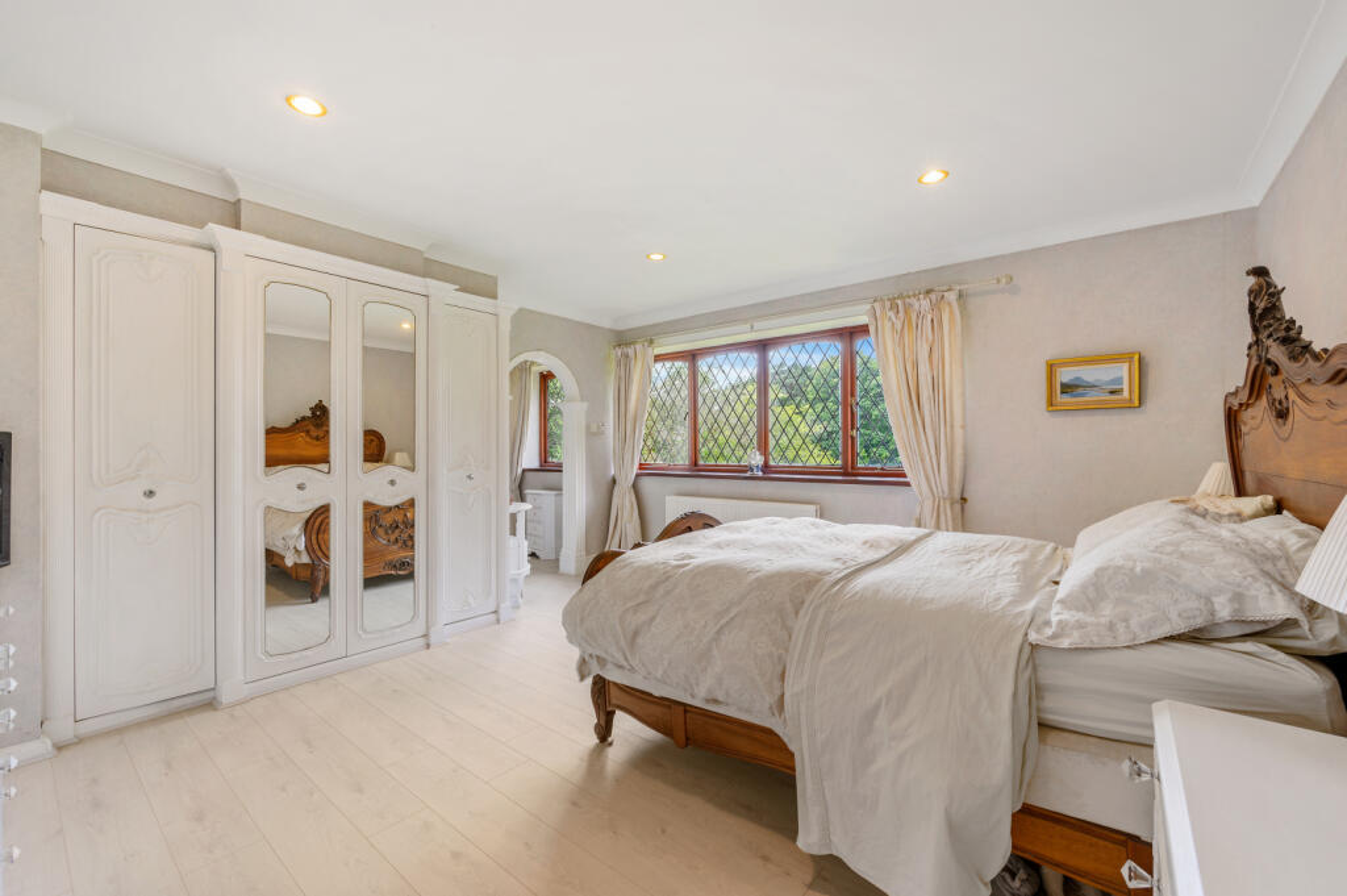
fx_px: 523
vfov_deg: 81.1
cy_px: 448
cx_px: 674
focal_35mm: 14
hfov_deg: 104.3
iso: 100
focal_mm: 14
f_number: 10
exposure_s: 1/4
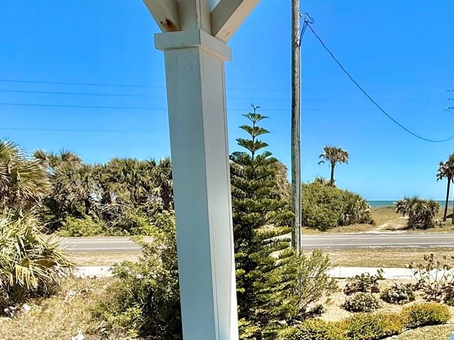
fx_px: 446
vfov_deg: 40.7
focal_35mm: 34
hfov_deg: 49.1
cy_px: 251
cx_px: 394
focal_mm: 2.22
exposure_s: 1/2092
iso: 50
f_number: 2.2
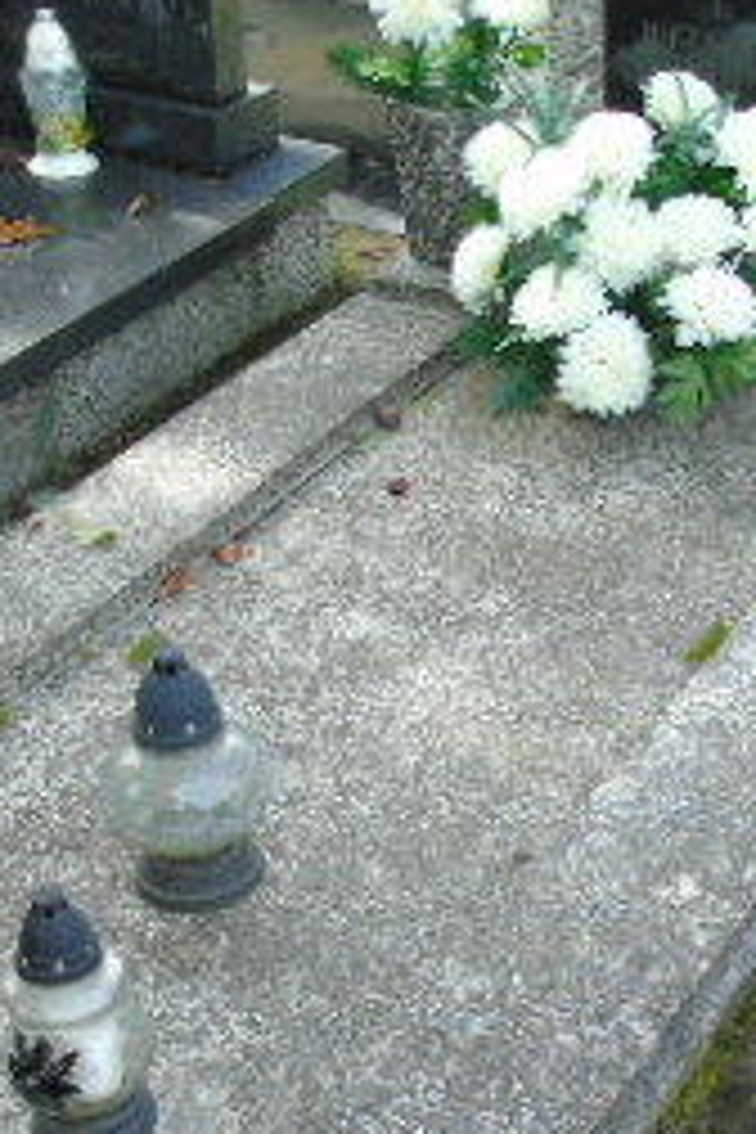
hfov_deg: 20.5
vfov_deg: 30.2
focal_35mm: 66
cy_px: 806
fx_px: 2079
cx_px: 504
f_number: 3.4
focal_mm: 4.4
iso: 80
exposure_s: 1/125
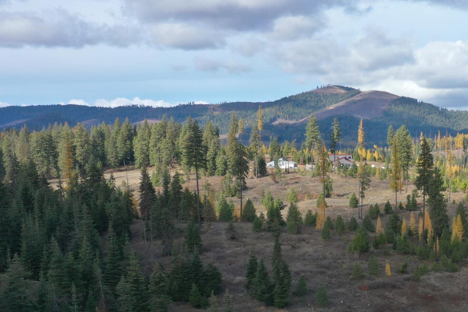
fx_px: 806
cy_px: 310
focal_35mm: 62
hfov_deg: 29.9
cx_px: 479
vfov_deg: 21.2
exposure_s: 1/320
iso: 100
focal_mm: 10.26
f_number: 6.3
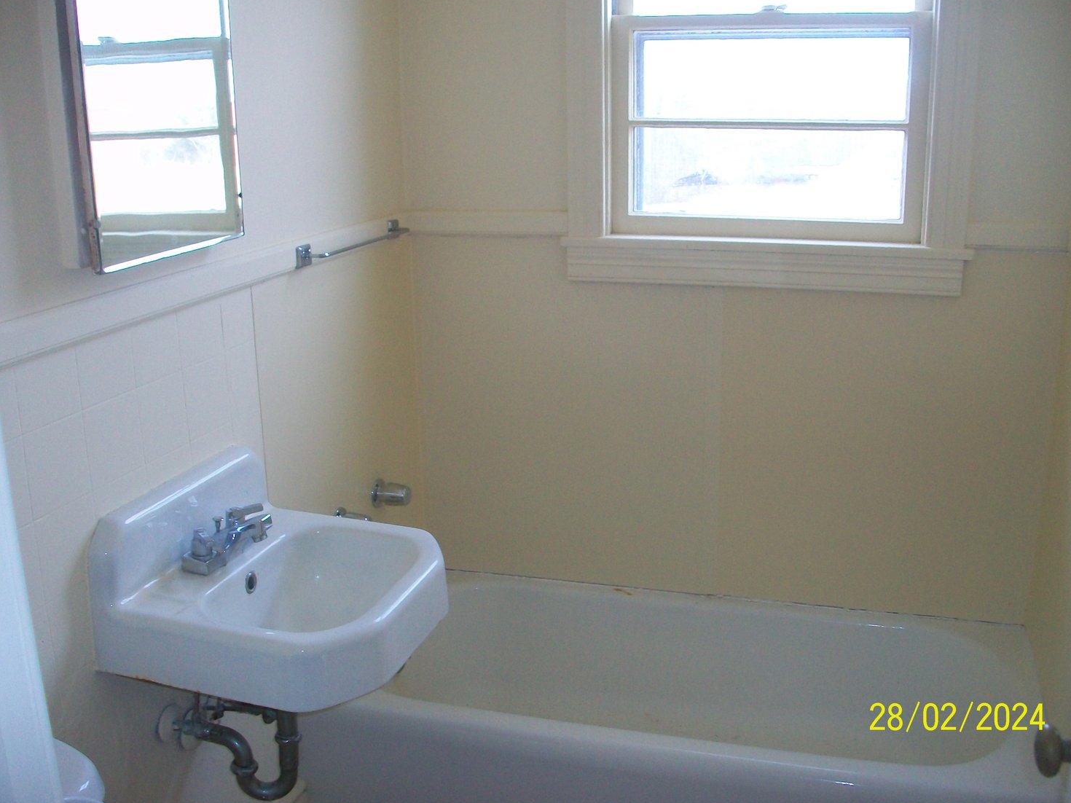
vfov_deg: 40.7
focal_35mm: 35
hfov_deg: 52.6
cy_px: 396
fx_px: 1083
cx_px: 550
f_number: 2.8
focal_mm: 5.7
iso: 120
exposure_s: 1/60
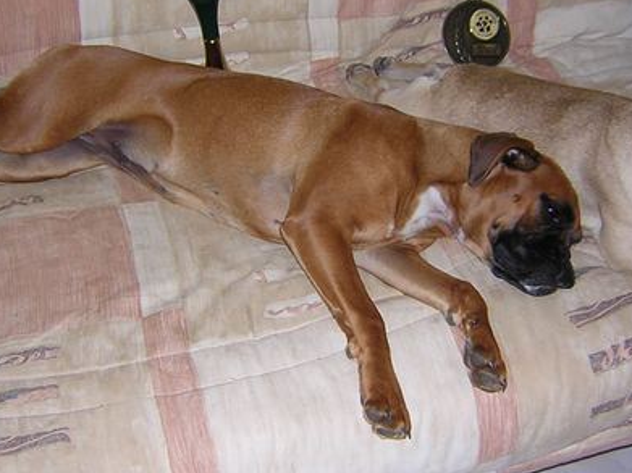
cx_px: 302
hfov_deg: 32.7
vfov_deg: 24.8
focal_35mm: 59
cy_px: 192
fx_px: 1077
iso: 119
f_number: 2.6
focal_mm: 4.7
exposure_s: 1/60.1
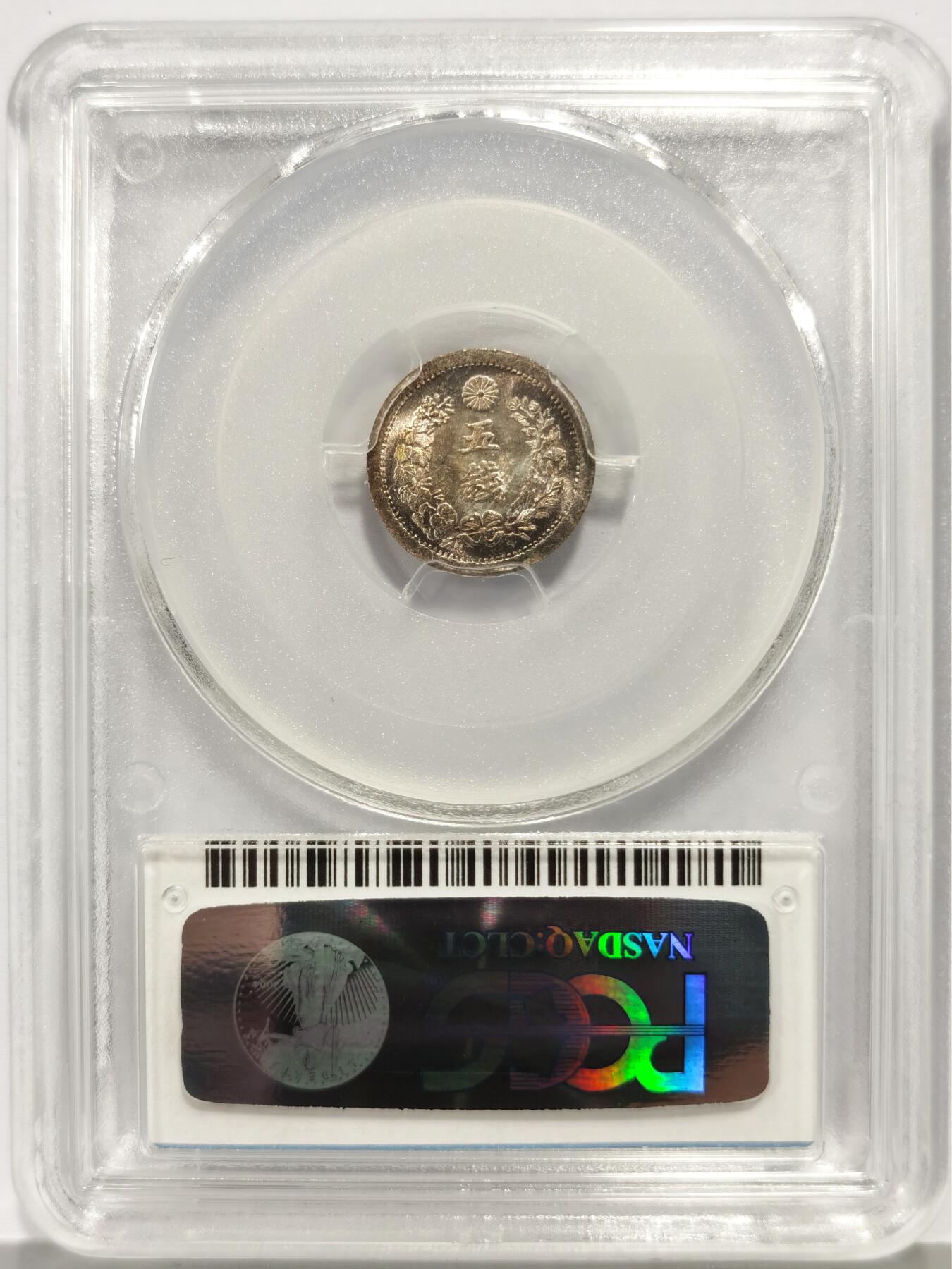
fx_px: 1980
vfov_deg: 35.5
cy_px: 634
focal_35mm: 54
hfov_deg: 27.0
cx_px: 476
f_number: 16
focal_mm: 5.56
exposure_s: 1/100
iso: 100
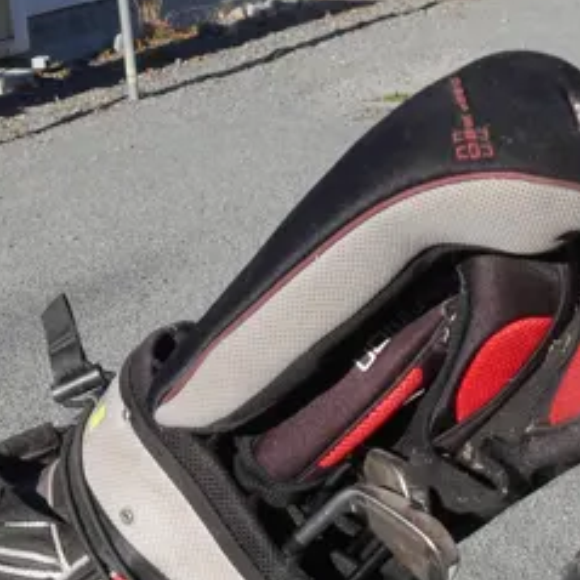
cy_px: 893
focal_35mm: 121
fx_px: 2294
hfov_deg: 14.4
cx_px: 249
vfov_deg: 13.5
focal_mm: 16
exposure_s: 1/400
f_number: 8
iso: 200
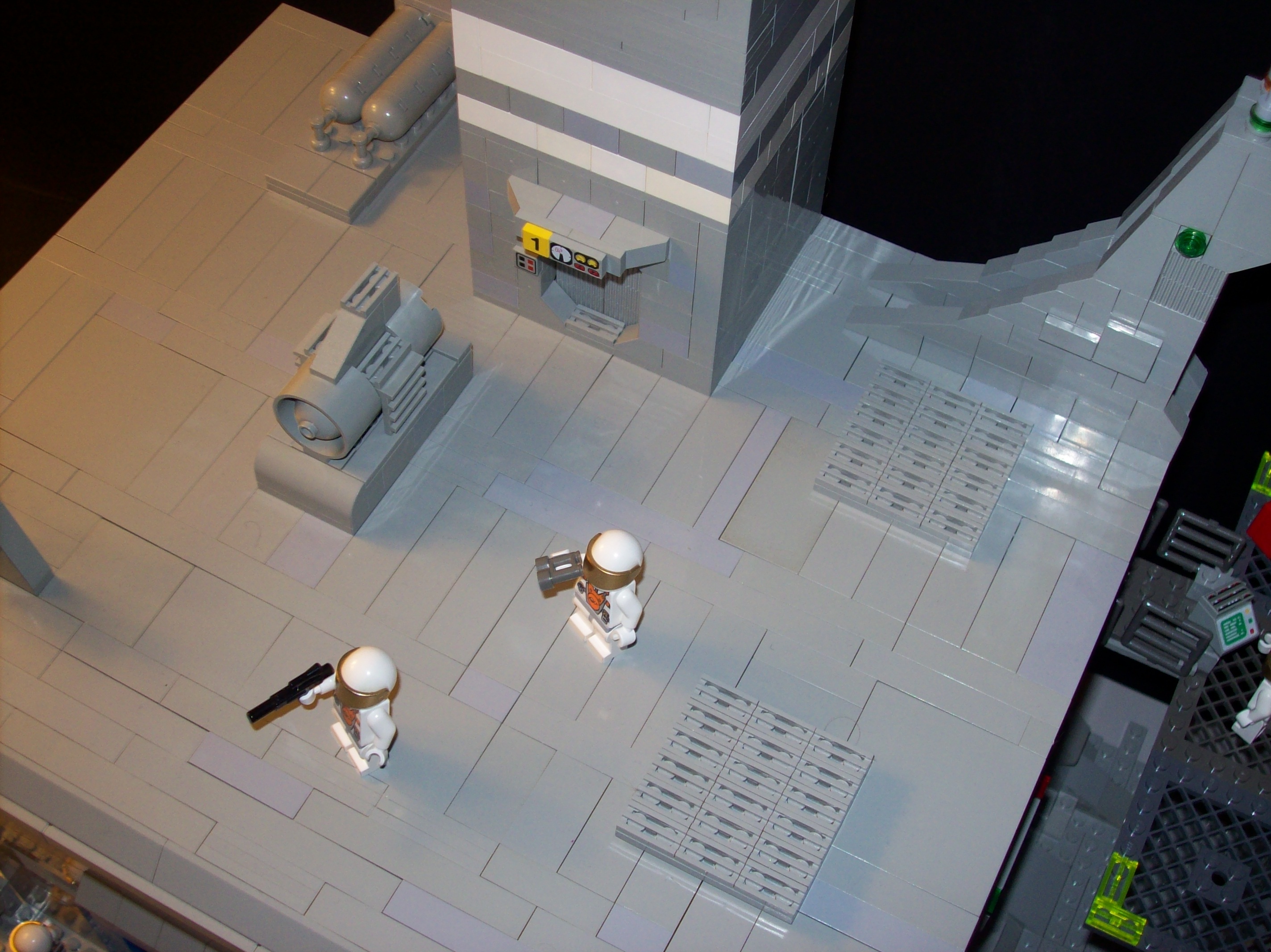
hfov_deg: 42.1
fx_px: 1652
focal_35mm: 45
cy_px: 476
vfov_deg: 32.2
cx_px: 636
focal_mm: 7.6
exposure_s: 1/73.6
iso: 80
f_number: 3
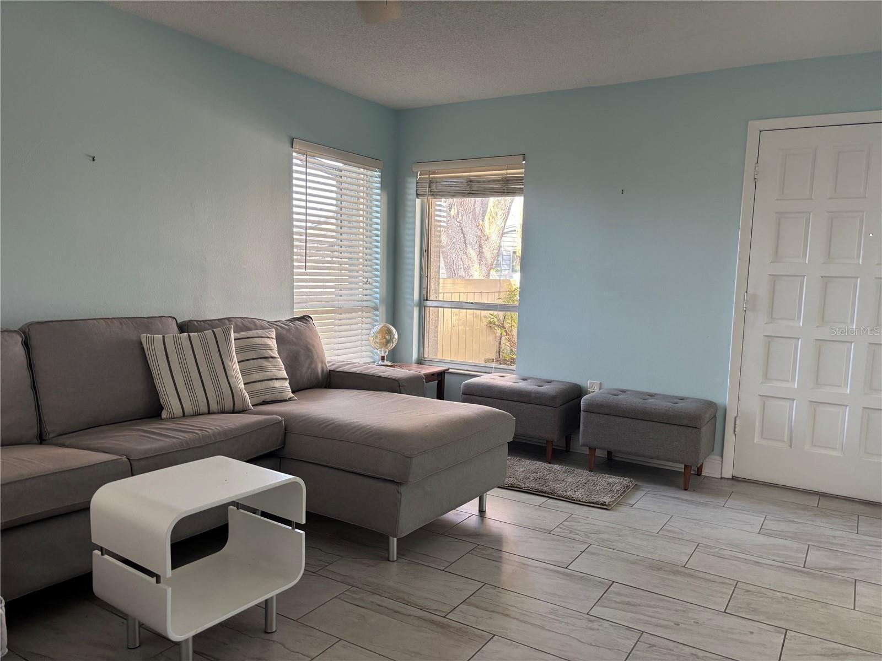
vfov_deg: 53.1
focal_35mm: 26
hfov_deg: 67.3
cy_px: 330
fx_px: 662
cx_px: 441
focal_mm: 5.96
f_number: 1.6
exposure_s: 1/120
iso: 125
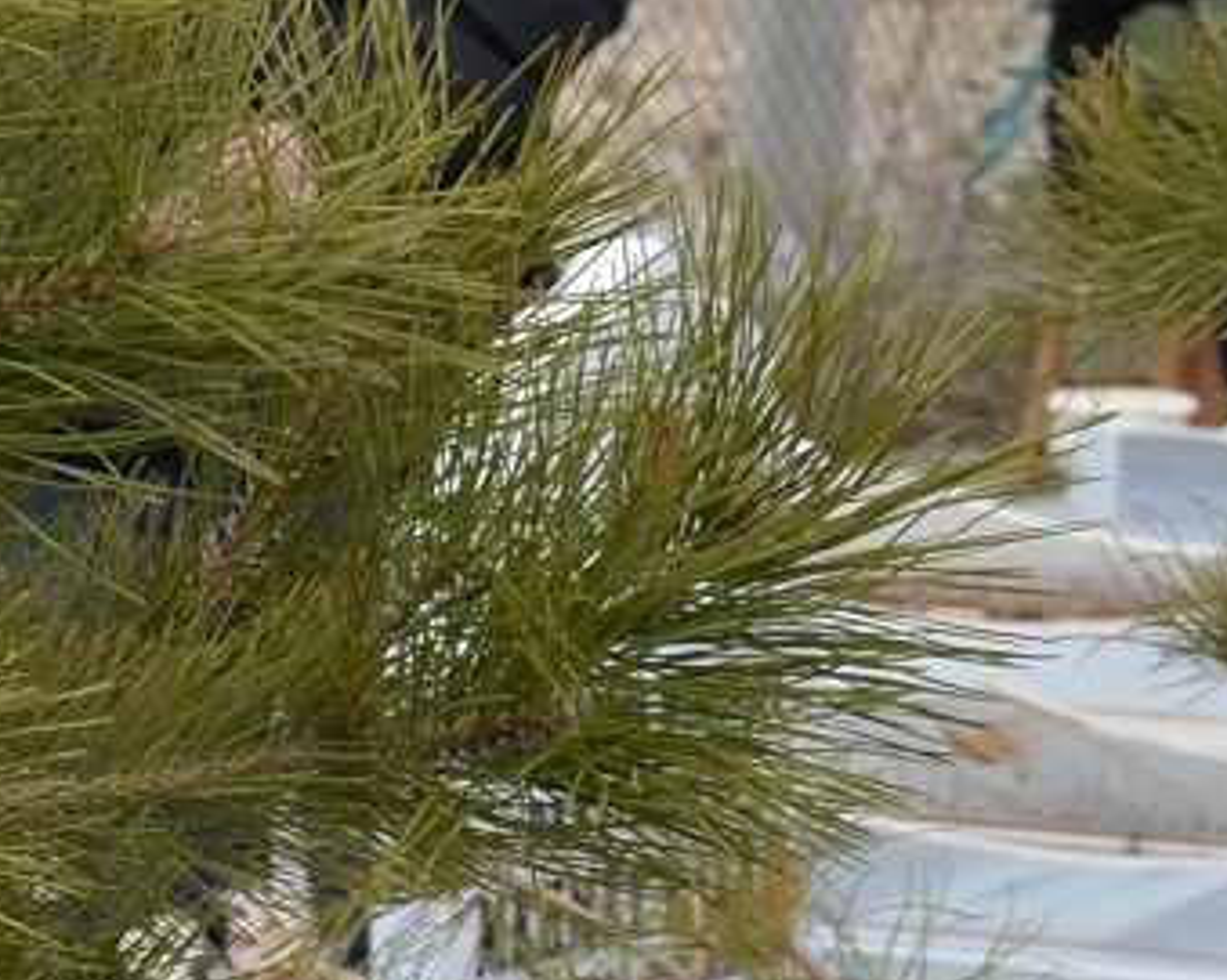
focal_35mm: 282
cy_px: 448
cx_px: -1998
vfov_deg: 5.5
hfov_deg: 6.4
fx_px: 10238
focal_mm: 34
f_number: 6.3
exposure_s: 1/160
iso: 200
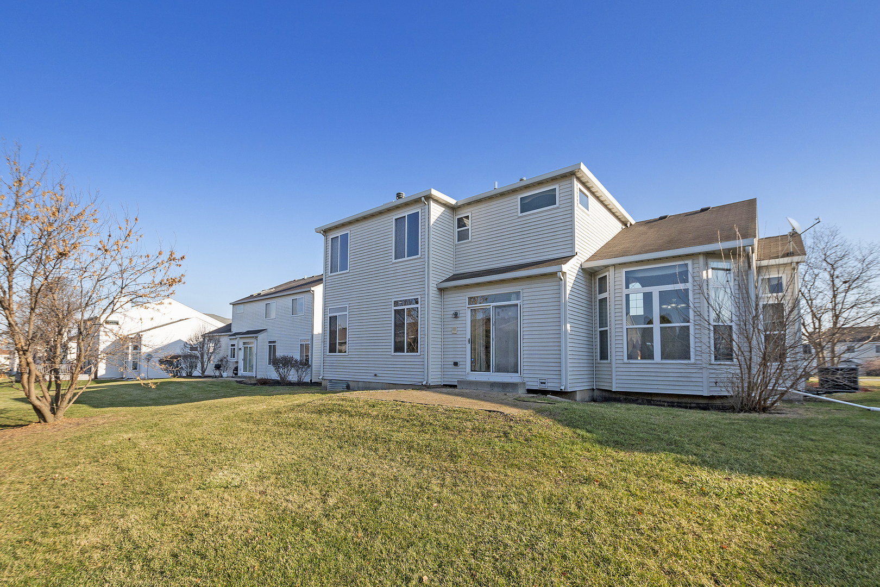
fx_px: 367
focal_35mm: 15
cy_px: 294
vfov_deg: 77.3
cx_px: 440
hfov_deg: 100.4
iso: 250
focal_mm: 10
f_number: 7.1
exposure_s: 1/640
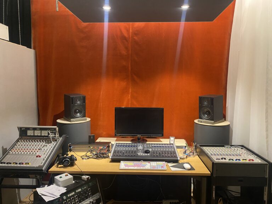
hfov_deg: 67.3
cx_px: 136
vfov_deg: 53.1
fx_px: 204
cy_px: 102
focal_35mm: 26
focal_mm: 4.25
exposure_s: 1/50
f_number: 1.8
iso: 400
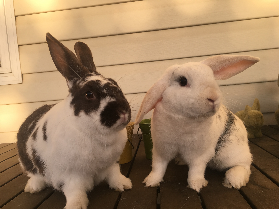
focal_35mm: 29
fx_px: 234
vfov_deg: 48.2
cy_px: 104
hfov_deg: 61.7
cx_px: 140
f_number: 2.2
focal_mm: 4.15
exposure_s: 1/348
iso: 25
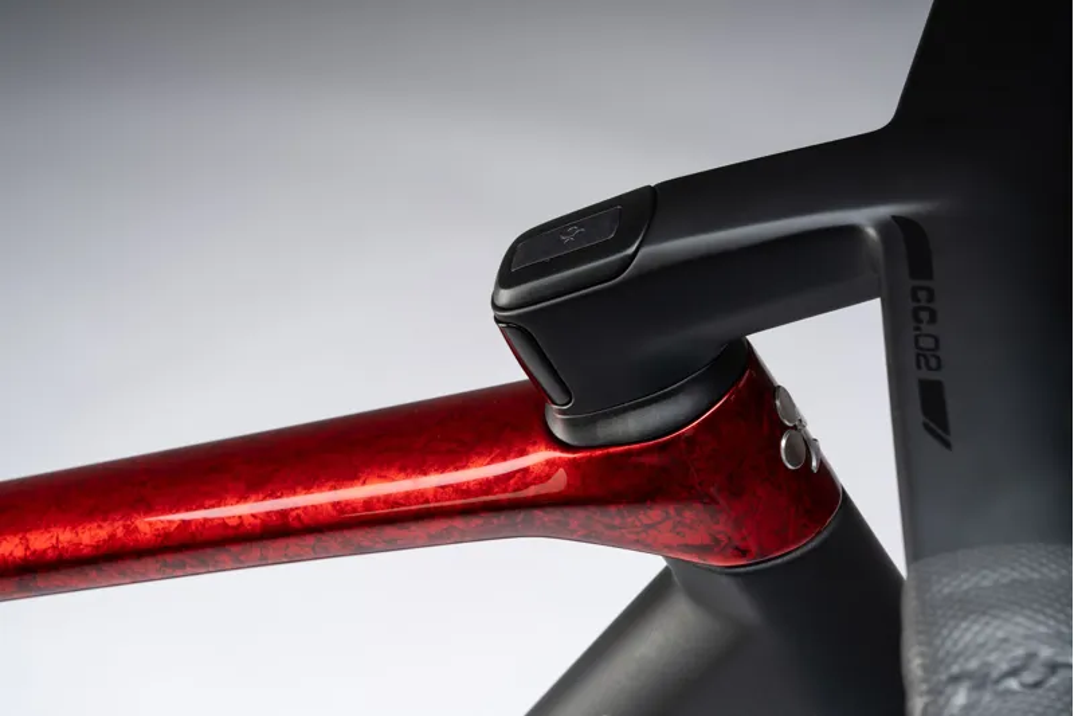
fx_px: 2088
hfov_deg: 28.8
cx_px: 537
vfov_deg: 19.4
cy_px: 358
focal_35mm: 70
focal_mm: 70
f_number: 16
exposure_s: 1/160
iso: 100
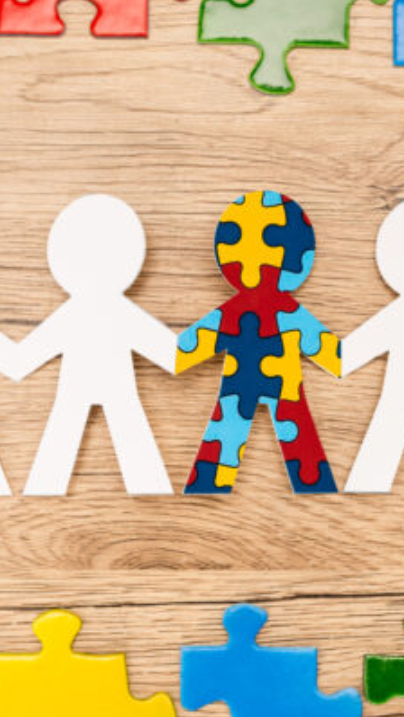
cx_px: 278
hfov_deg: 15.3
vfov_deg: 26.8
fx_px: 1504
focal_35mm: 79
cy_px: 358
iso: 100
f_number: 5
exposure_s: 1/160
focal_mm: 50
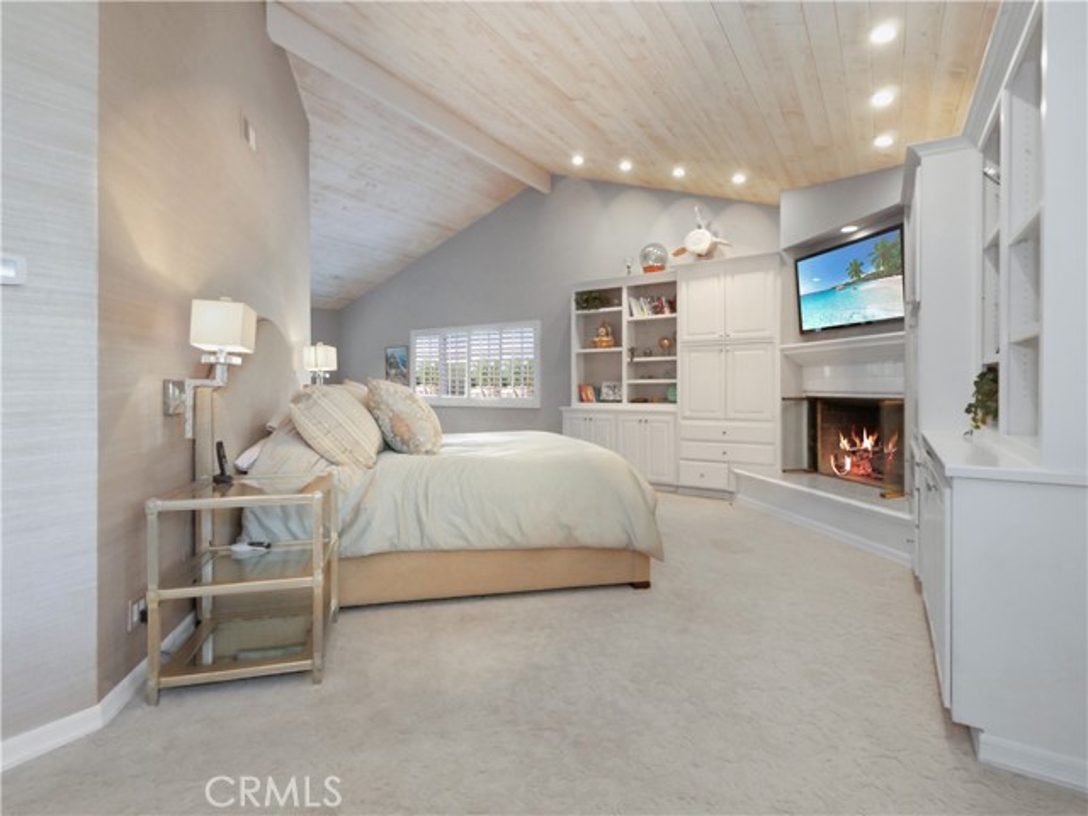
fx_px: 503
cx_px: 544
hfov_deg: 94.5
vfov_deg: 78.1
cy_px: 408
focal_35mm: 16
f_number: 5.6
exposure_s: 1/40
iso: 1600
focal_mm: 8
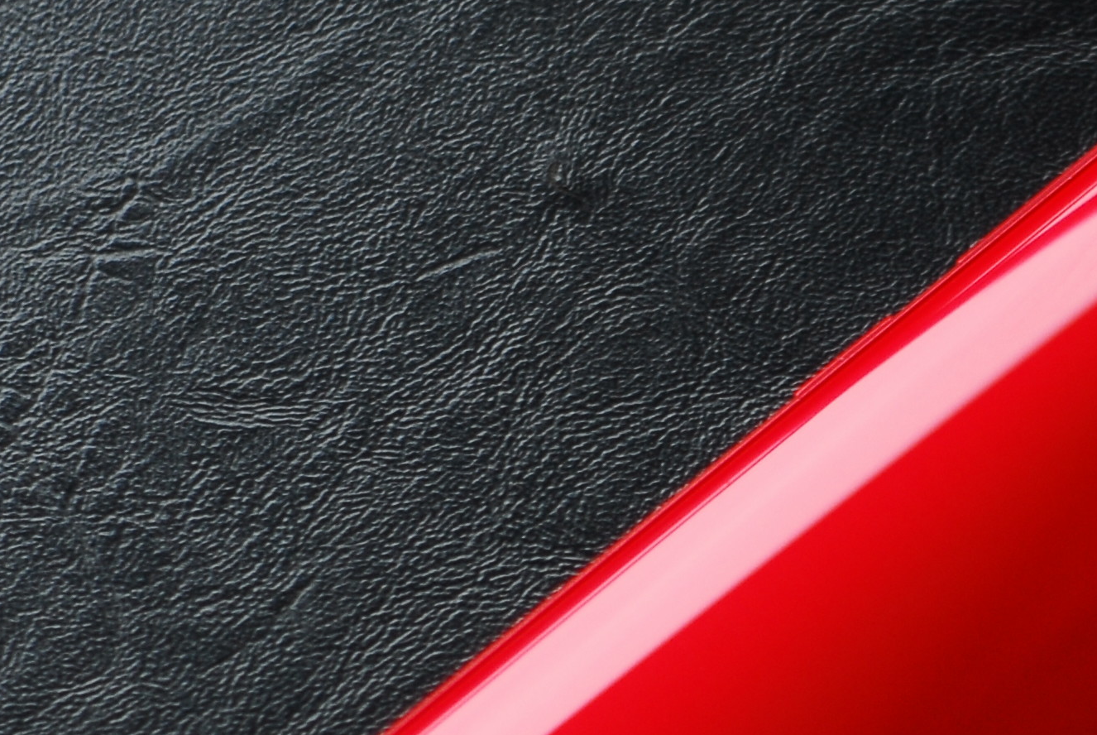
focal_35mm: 219
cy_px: 773
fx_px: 6682
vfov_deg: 6.3
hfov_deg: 9.3
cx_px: 1102
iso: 250
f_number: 2
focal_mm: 50
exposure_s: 1/100
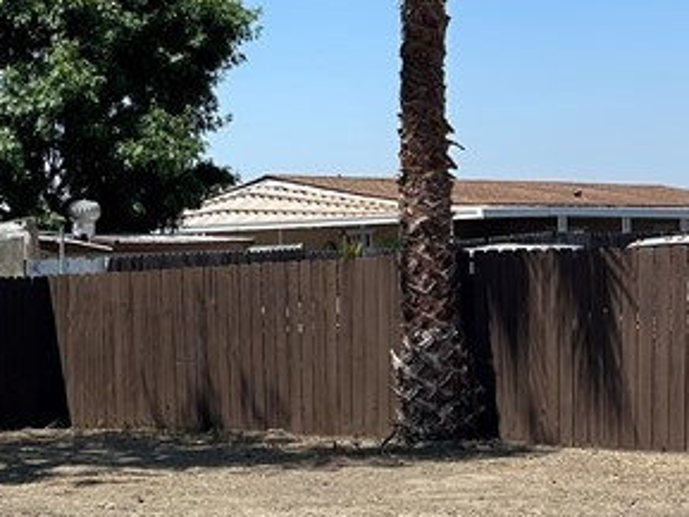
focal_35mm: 92
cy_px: 336
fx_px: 1832
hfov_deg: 20.1
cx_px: -110
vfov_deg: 16.0
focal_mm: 5.7
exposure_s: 1/5076
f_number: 1.5
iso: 50
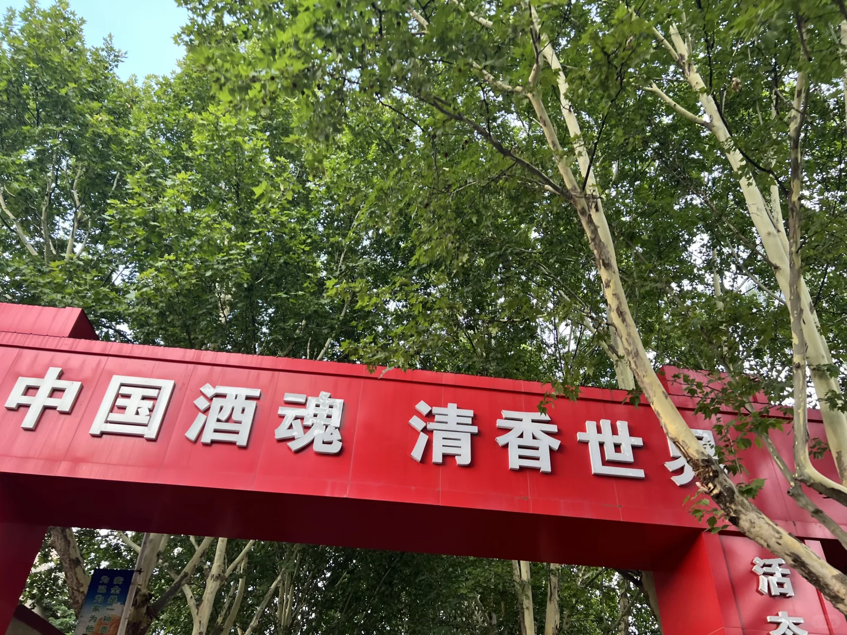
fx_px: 636
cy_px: 318
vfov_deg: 53.1
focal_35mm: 26
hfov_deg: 67.3
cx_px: 424
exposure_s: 1/121
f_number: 1.5
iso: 80
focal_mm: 5.7
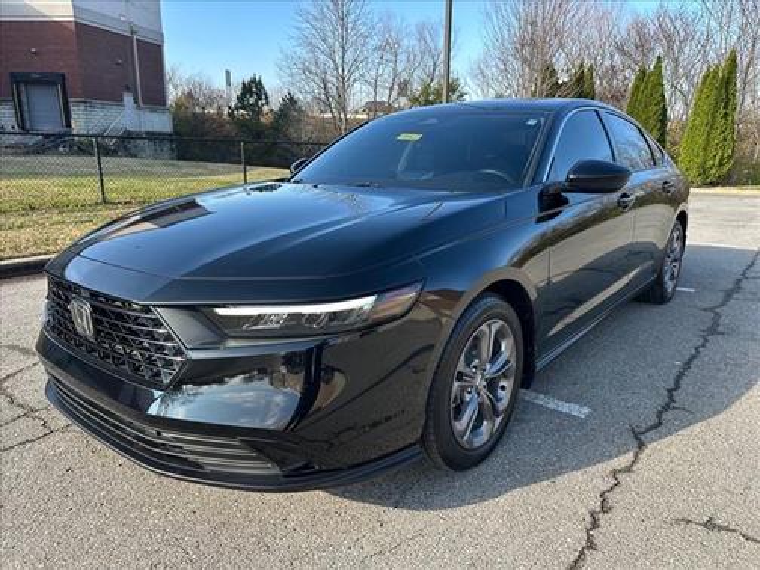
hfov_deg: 71.6
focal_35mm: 24
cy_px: 285
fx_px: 527
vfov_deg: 56.8
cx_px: 380
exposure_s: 1/634
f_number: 1.78
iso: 80
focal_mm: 6.86
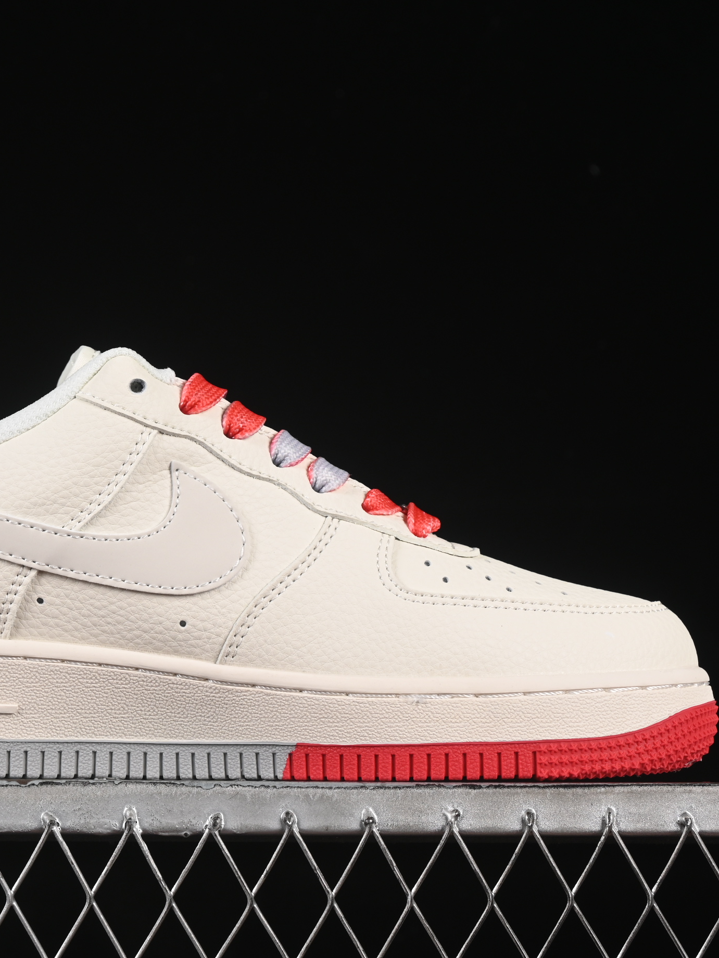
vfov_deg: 18.0
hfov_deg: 13.5
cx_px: 202
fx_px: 3019
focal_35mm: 109
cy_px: 481
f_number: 8
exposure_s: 1/80
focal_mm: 50
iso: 160
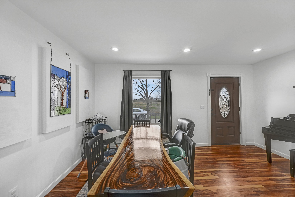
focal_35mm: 14
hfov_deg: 104.3
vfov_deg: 81.2
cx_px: 148
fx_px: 115
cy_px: 98
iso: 2000
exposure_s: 1/500
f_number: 14
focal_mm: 14
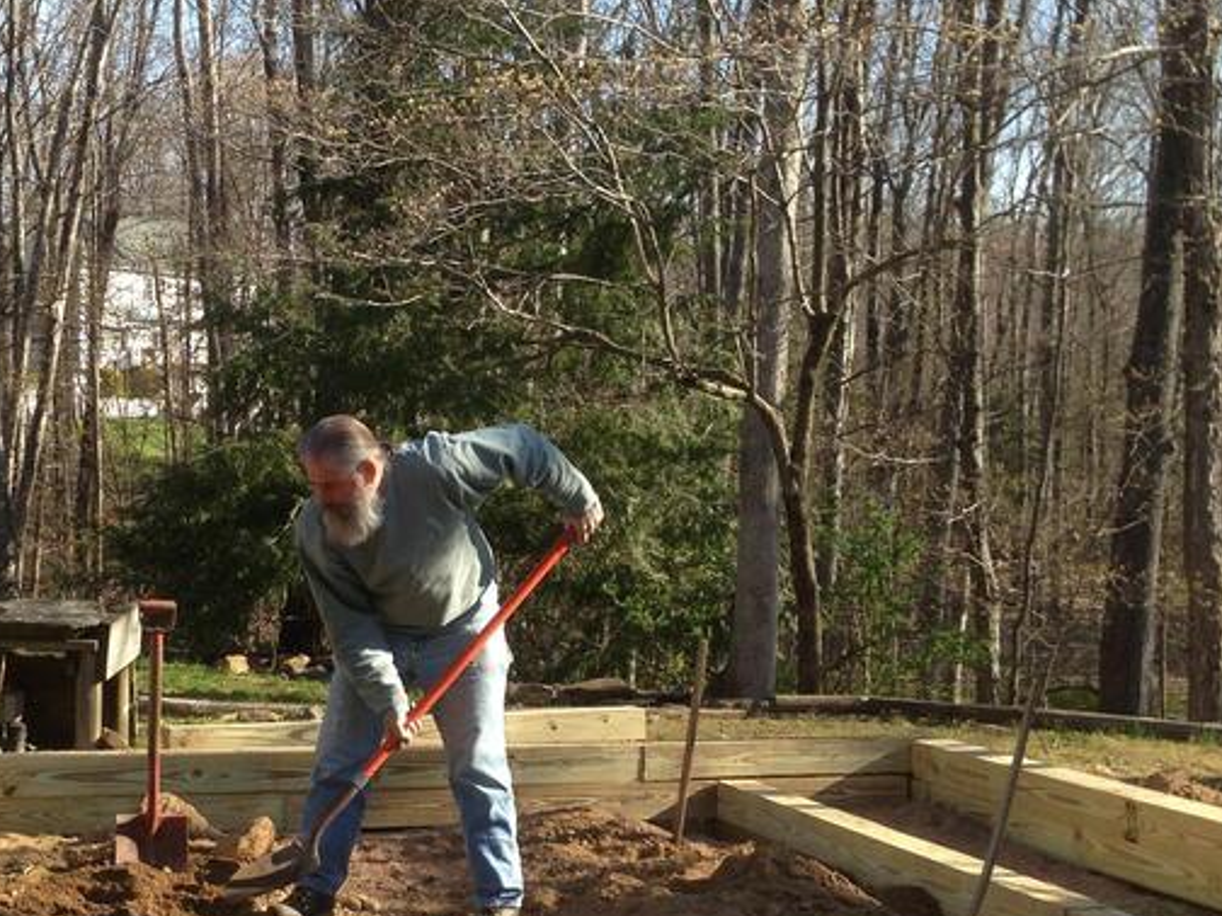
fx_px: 2365
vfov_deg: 21.7
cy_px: 681
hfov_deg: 28.4
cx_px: 272
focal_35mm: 67
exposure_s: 1/463
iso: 50
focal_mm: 4.13
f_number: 2.4
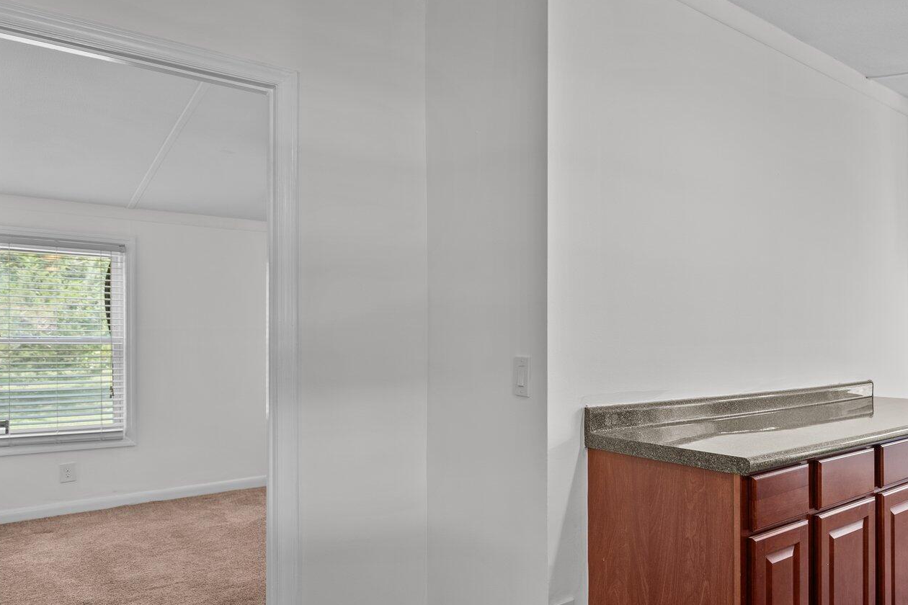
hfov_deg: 67.0
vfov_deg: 49.4
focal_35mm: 26
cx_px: 625
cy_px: 338
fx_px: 656
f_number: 4
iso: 320
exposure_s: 1/6
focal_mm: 16
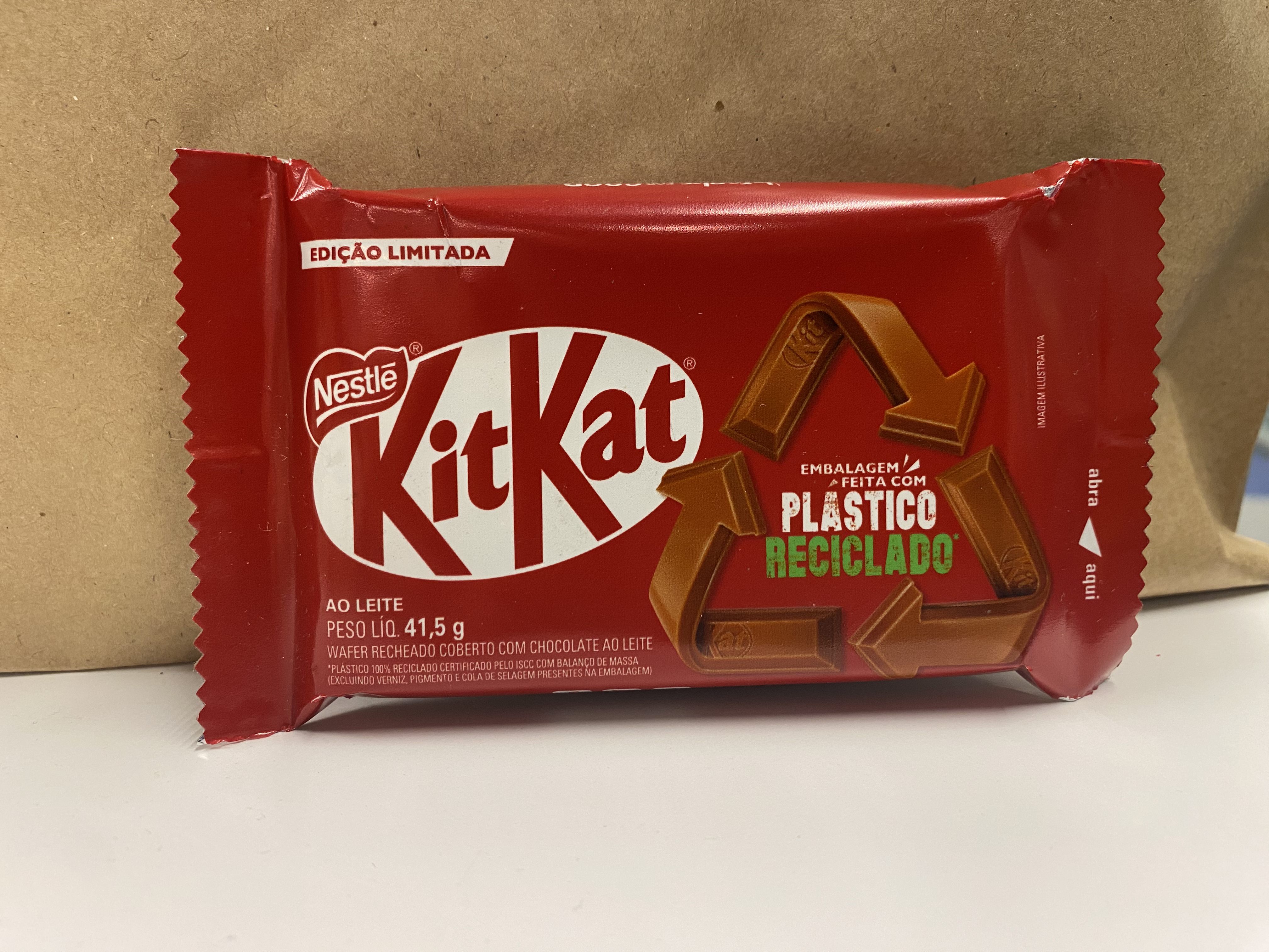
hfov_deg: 69.4
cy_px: 476
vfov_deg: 54.9
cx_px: 634
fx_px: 916
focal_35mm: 25
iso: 100
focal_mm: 4.2
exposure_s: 1/60
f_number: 1.8
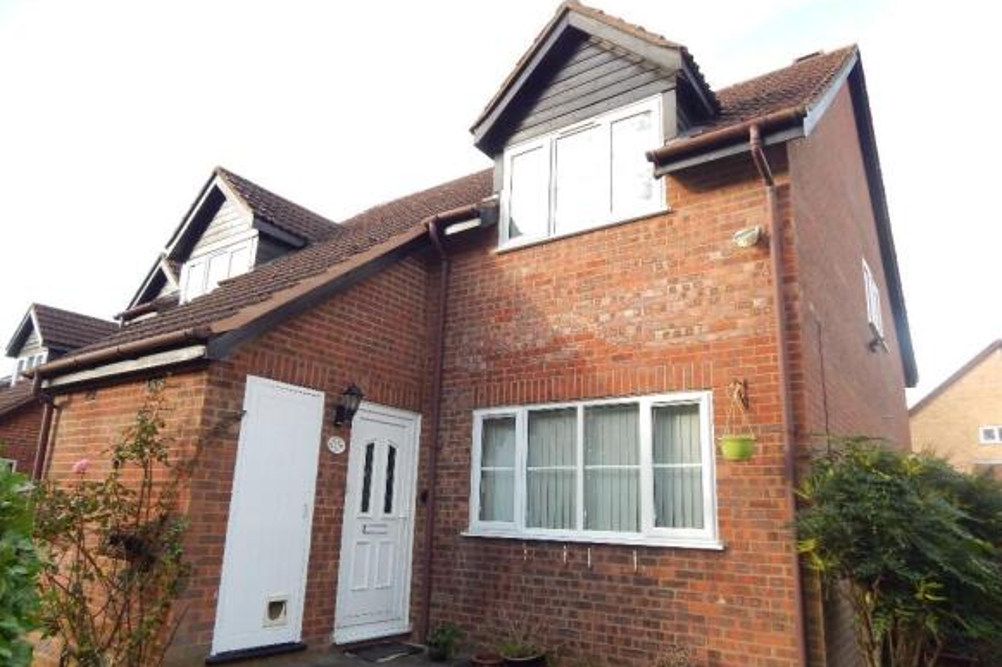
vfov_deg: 53.1
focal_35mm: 24
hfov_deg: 73.8
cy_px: 359
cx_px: 501
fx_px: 668
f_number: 3
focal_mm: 4
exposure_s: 1/200
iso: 125
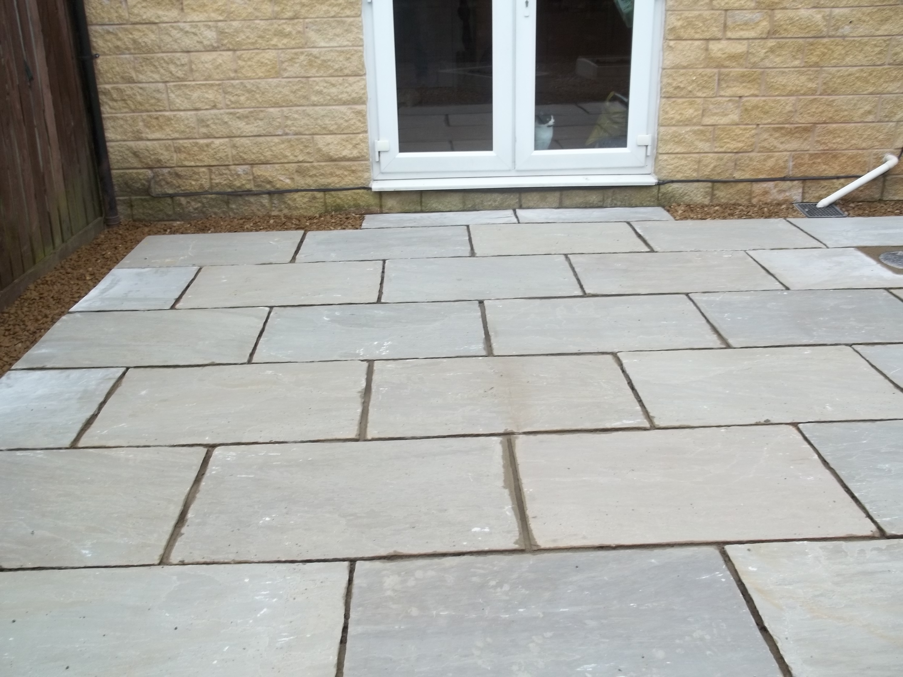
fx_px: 861
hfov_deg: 55.4
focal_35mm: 33
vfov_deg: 42.9
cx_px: 452
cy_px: 338
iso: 64
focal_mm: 5.9
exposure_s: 1/40
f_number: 3.3
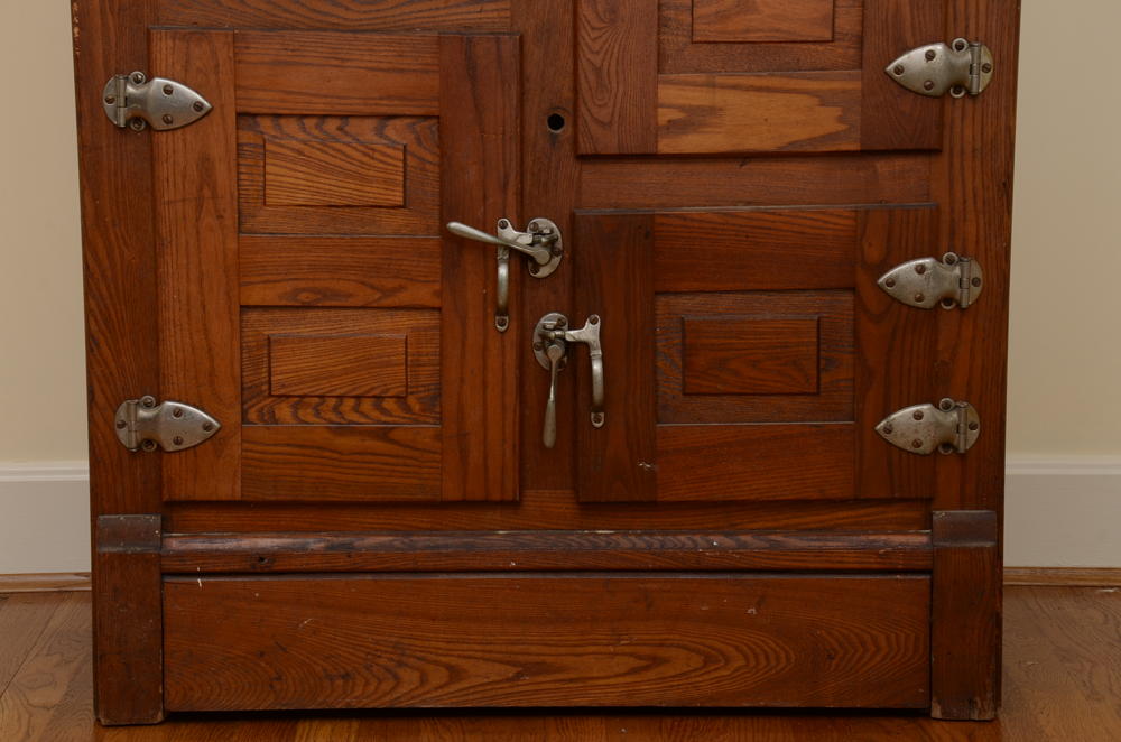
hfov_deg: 20.7
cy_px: 371
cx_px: 560
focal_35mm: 99
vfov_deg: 13.8
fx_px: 3076
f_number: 10
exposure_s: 1/80
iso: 100
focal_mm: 66
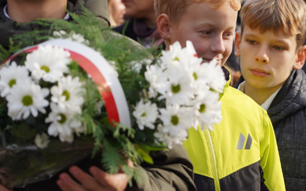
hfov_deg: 8.4
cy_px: 72
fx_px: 2093
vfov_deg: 5.2
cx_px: 230
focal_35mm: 251
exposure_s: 1/200
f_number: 4
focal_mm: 105
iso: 100
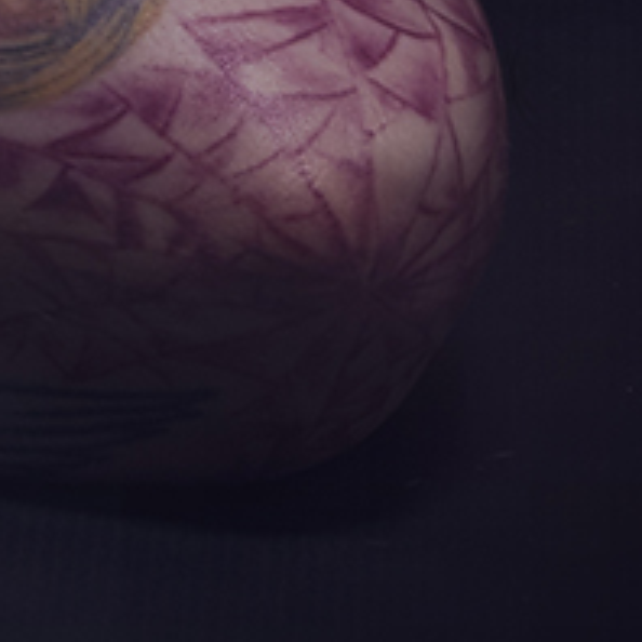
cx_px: 204
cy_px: -815
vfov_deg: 3.1
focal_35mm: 566
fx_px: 11885
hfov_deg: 3.1
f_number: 11
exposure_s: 1/200
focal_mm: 55
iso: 100
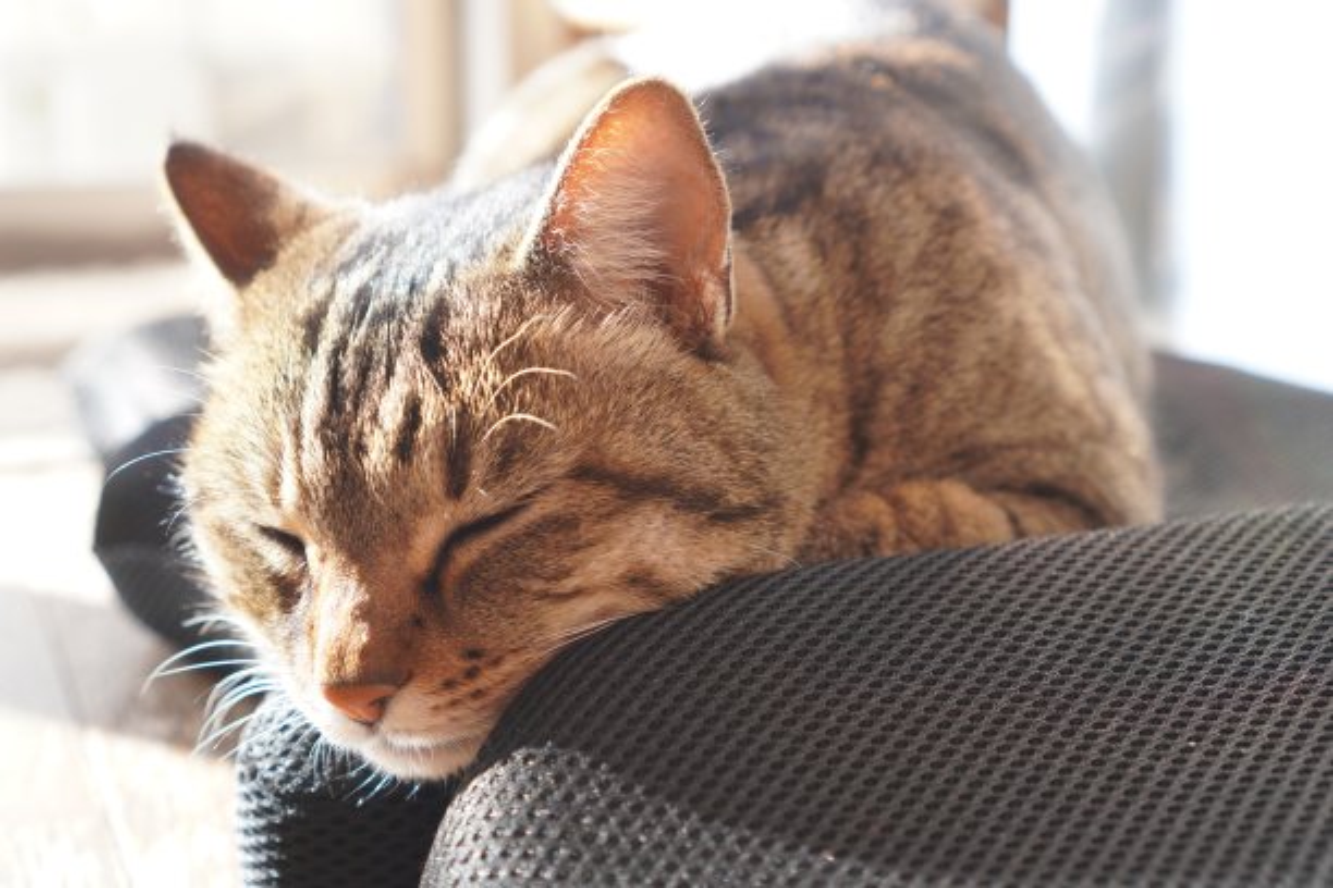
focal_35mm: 52
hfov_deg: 37.9
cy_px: 444
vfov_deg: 25.8
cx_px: 666
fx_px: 1944
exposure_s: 1/160
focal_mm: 35
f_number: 4
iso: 250
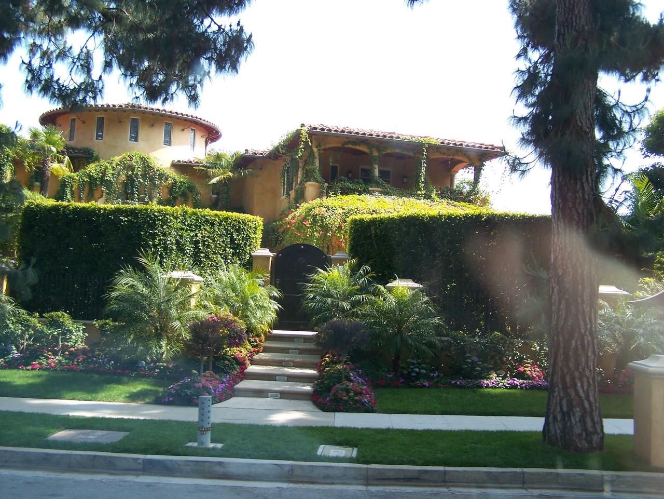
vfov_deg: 37.7
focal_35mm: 38
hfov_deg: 49.0
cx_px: 332
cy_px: 250
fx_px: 729
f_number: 2.8
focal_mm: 6.3
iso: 80
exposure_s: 1/250
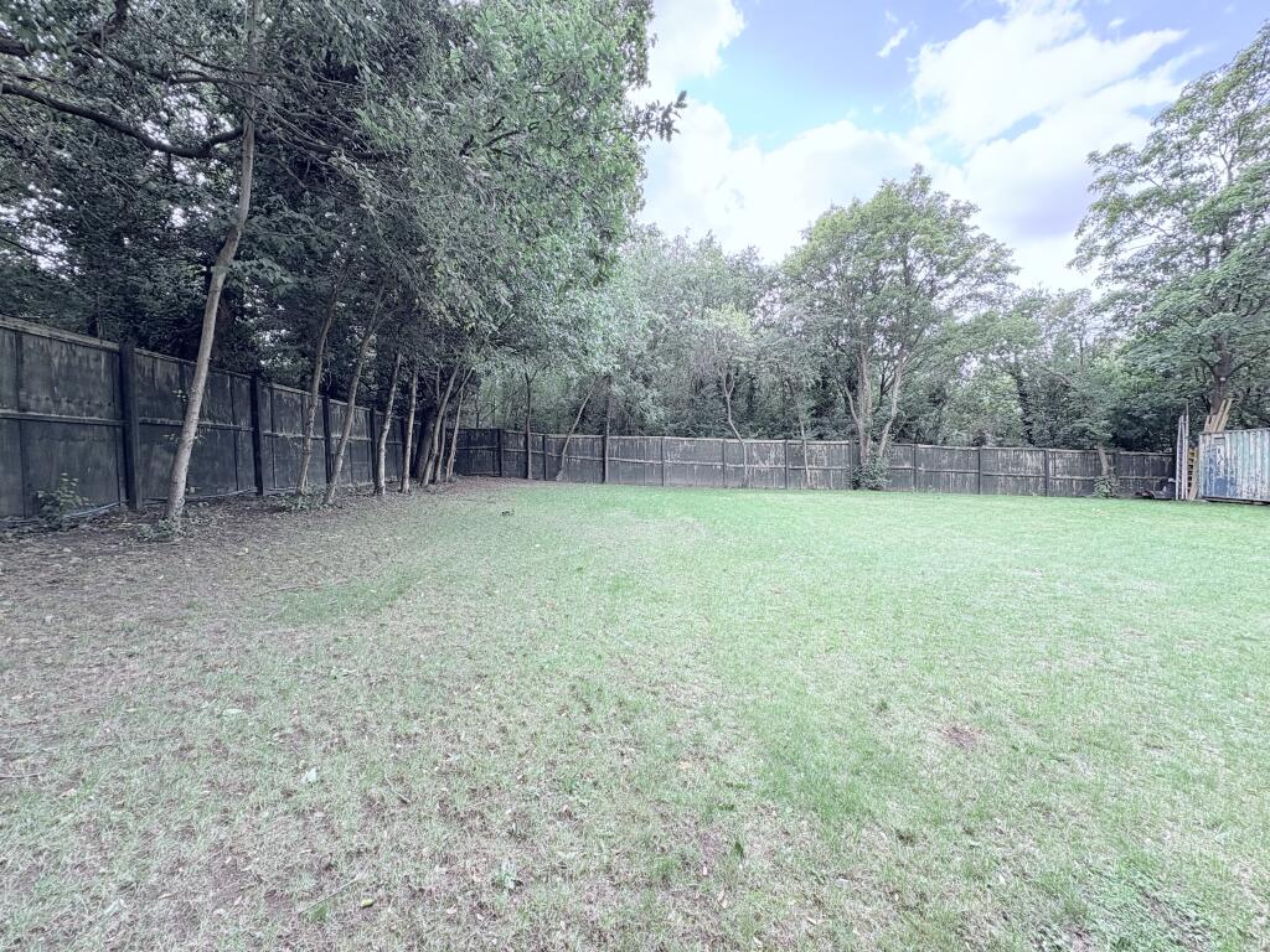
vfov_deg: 85.7
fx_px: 514
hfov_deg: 102.1
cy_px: 476
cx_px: 635
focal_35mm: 14
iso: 40
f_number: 2.2
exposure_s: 1/99
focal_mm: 2.22
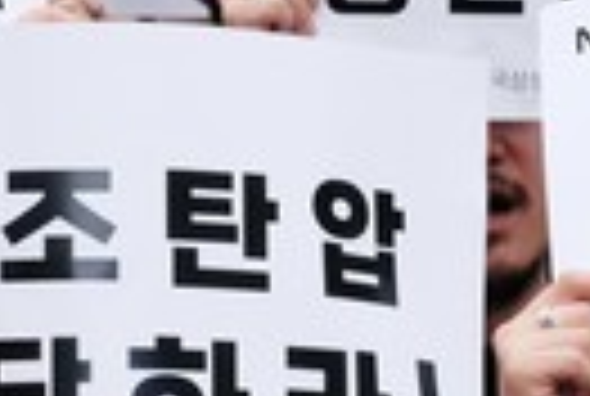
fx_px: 10135
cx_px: -324
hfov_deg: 3.3
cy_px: -140
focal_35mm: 617
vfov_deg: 2.2
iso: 400
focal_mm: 90
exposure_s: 1/250
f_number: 9
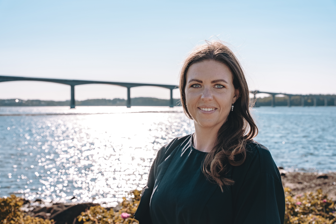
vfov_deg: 26.9
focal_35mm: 50
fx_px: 470
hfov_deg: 39.4
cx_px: 168
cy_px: 112
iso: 640
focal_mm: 50.3
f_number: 7.1
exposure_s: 1/400
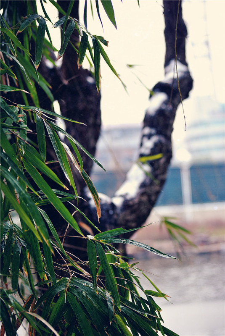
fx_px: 772
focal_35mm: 82
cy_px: 168
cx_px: 112
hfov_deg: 16.6
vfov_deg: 24.6
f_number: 4
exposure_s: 1/125
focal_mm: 55
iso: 100
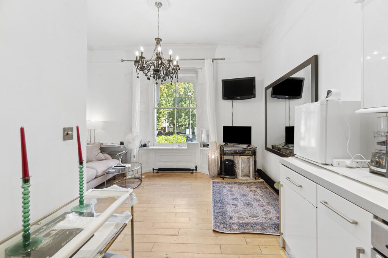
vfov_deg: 77.3
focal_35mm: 15
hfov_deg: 100.4
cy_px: 129
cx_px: 194
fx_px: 162
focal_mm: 10
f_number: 4
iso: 100
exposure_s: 1/8
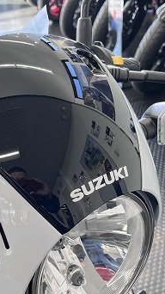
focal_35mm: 53
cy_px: 199
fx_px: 413
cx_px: 44
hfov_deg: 22.4
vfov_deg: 38.7
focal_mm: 5.1
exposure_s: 1/122
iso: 100
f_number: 1.6
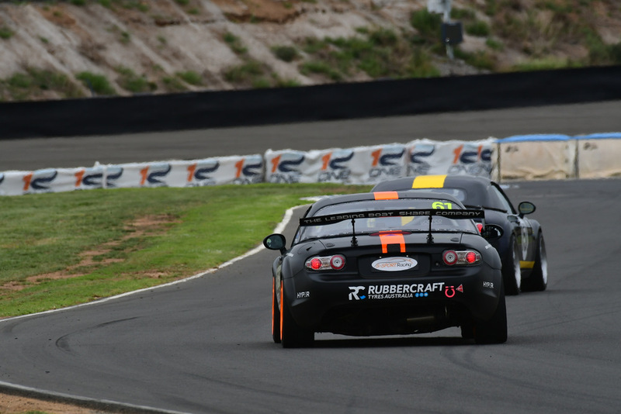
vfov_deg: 1.9
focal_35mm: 720
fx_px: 12424
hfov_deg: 2.9
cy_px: 207
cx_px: 310
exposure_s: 1/640
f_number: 10
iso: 320
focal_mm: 480
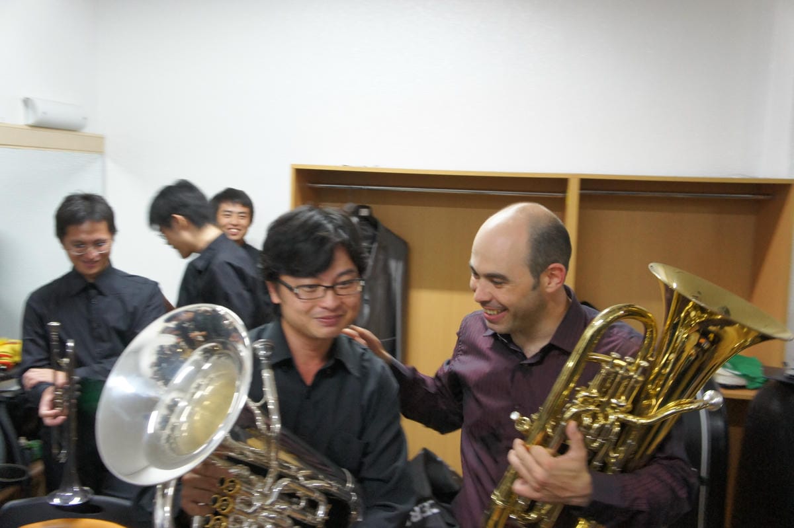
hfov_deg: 51.9
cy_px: 264
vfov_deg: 35.9
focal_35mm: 37
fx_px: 816
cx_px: 397
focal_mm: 25
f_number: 4
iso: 1600
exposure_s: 1/30
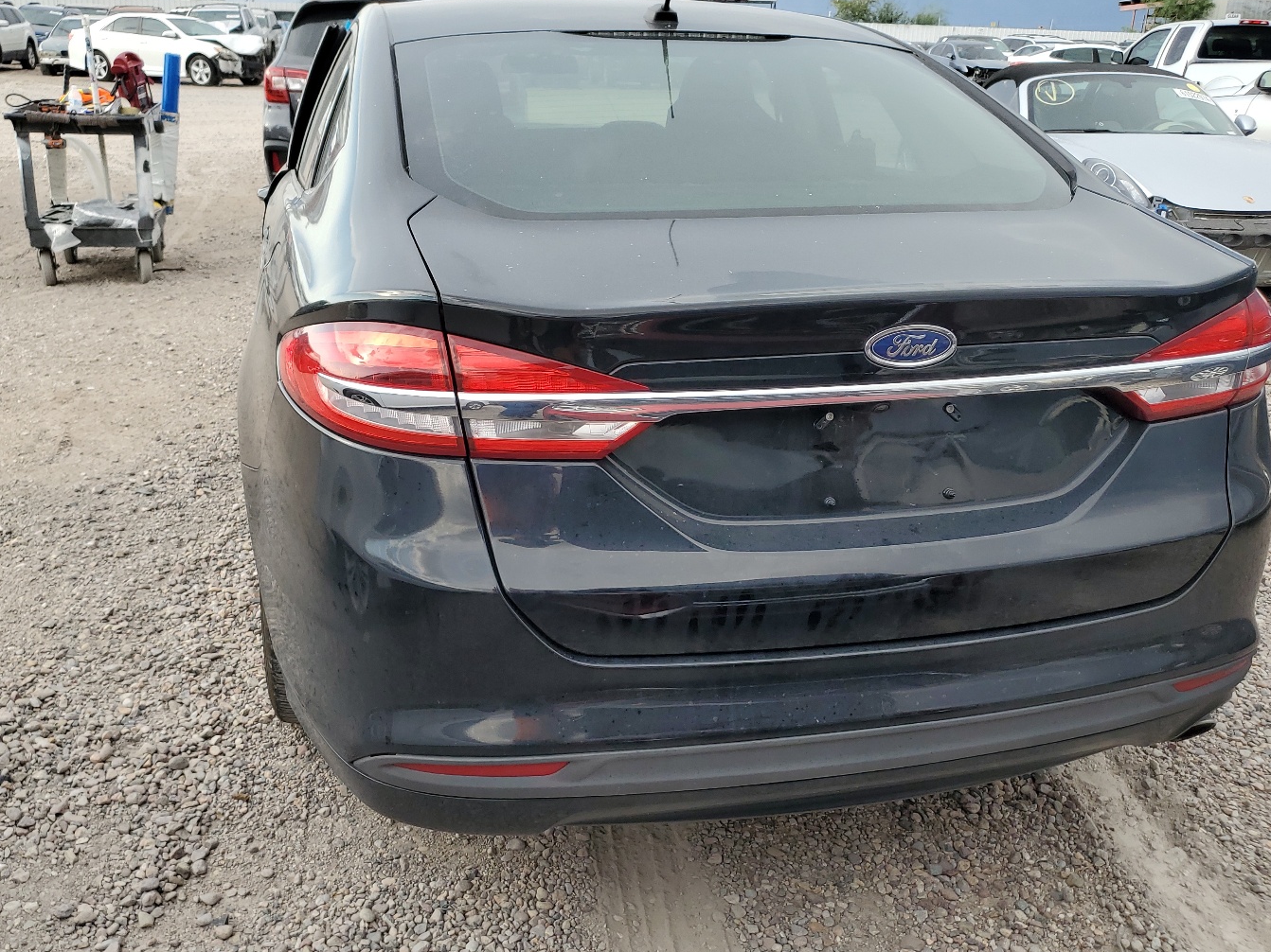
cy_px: 450
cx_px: 682
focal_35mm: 31
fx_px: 1138
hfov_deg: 58.3
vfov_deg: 45.4
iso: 50
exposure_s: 1/769
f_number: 1.5
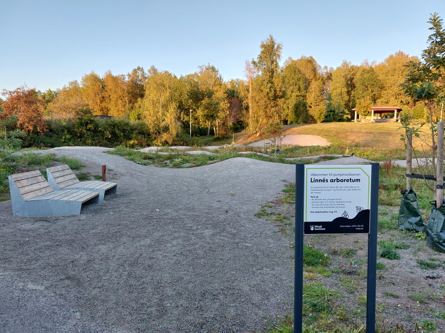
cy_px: 166
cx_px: 222
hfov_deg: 69.4
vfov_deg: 54.9
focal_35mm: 25
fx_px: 321
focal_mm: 5.23
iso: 25
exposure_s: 1/100
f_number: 1.8
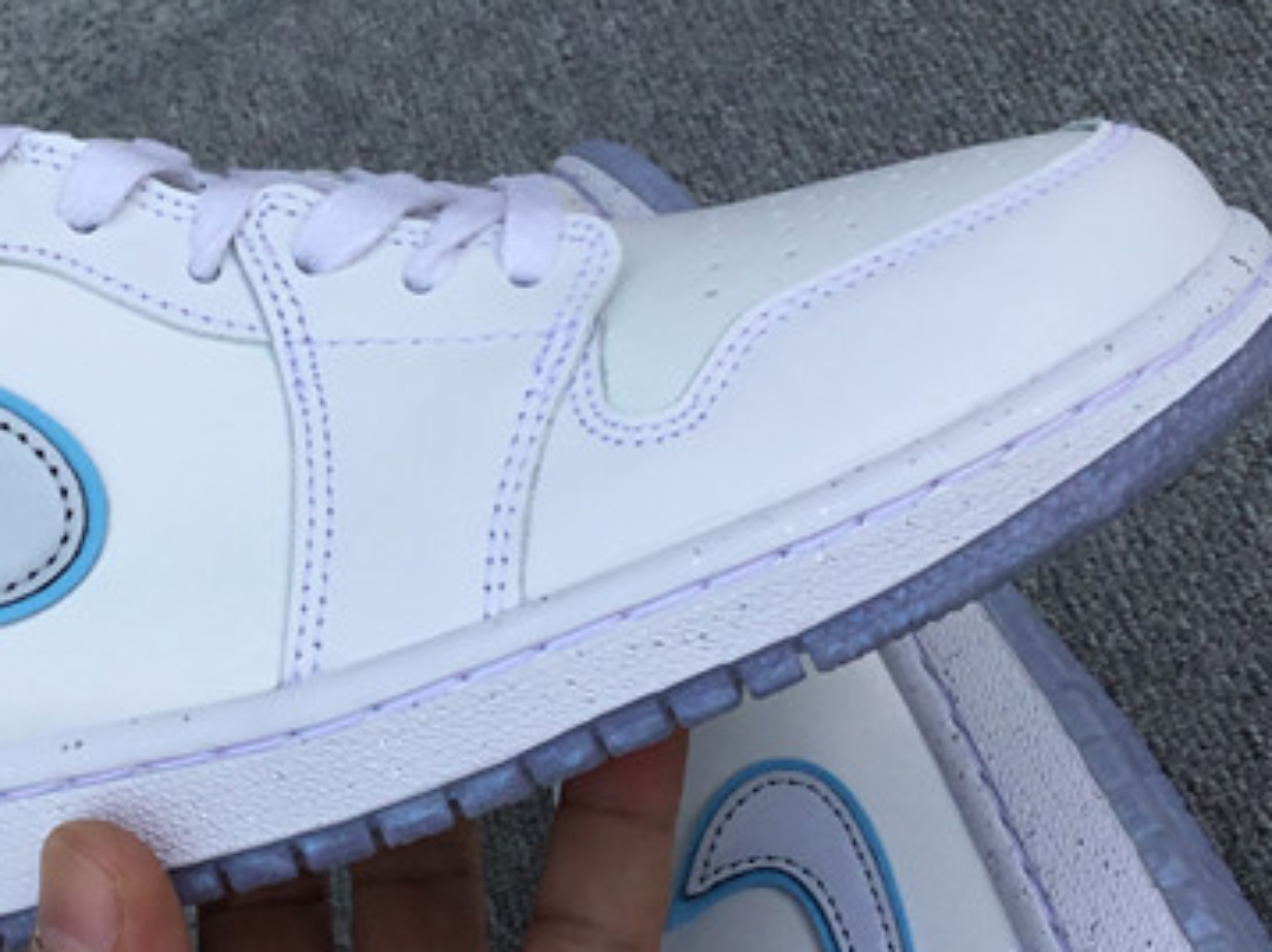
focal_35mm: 78
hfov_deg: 24.5
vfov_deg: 18.8
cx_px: 185
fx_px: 2864
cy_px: 343
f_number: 2.4
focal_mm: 3.3
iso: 25
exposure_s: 1/769
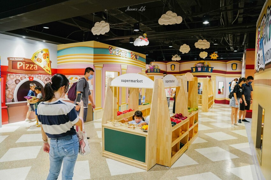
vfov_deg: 53.1
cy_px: 90
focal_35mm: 24
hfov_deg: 73.8
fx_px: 181
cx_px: 136
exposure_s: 1/30
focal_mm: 24
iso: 1000
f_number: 3.2
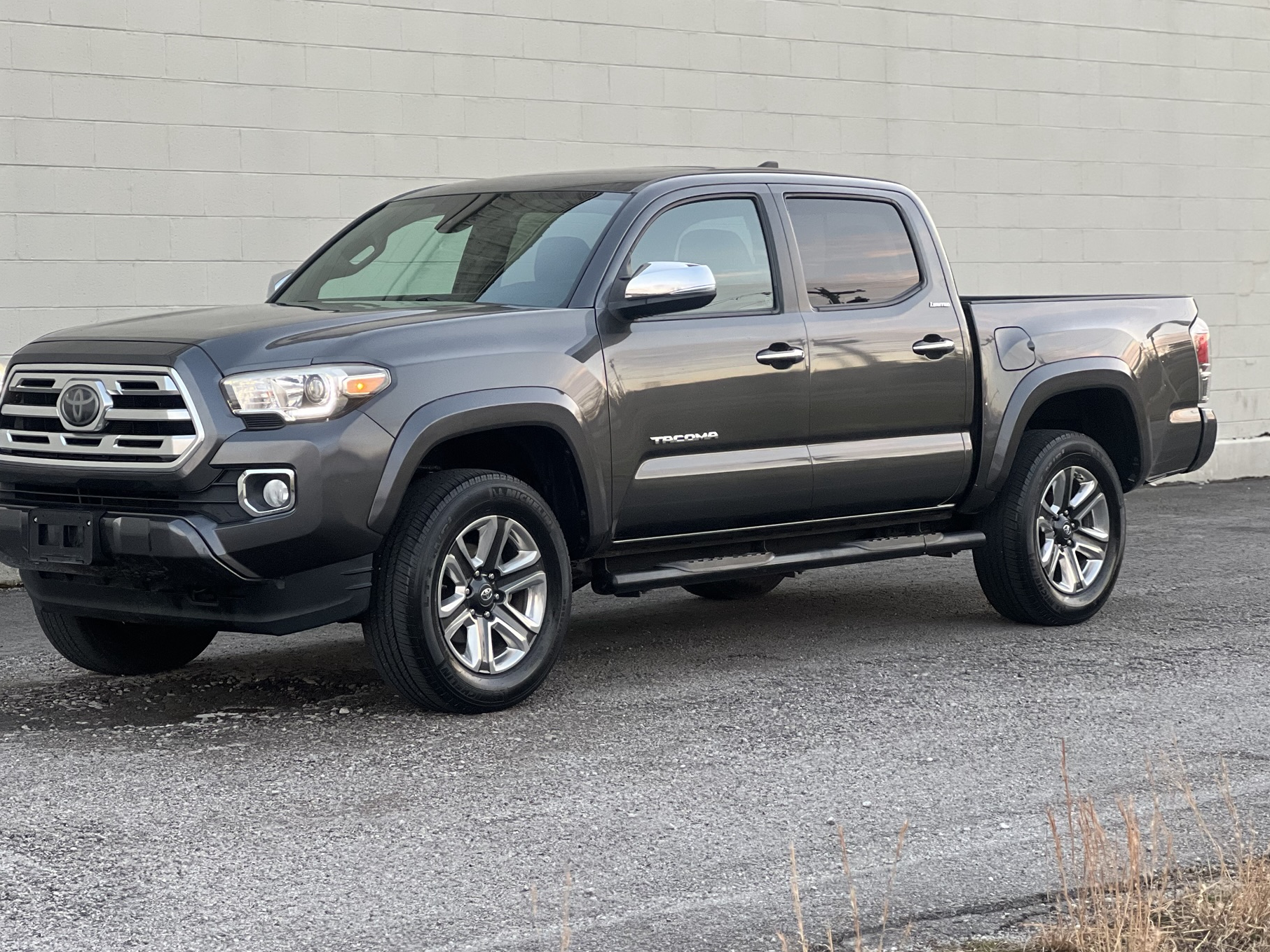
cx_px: 599
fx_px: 3119
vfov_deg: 17.4
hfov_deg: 23.0
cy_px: 433
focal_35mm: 85
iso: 250
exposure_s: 1/99
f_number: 2.8
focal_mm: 9
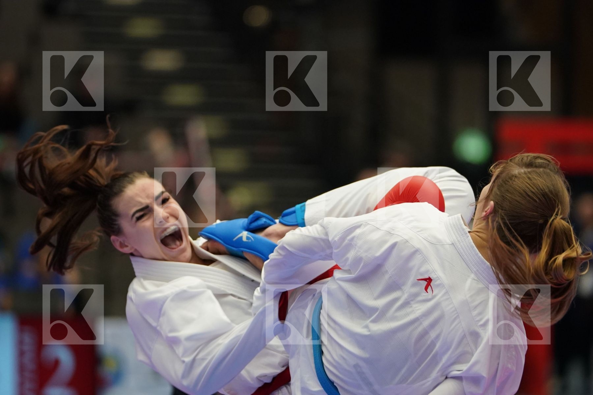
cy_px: 198
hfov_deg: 7.1
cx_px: 296
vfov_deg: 4.7
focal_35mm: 292
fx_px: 4810
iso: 2500
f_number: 2.8
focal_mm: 195
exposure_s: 1/1000
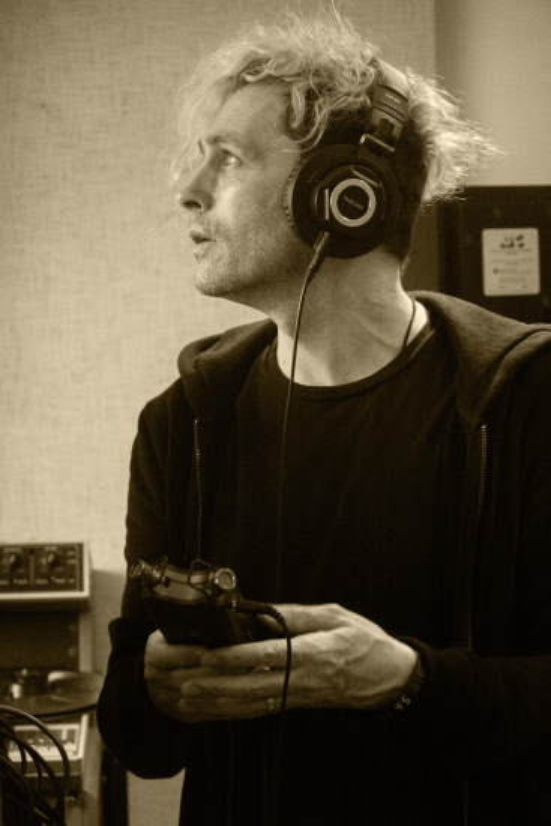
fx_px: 2501
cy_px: 413
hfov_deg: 12.6
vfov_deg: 18.8
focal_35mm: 109
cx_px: 276
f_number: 4
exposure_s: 1/50
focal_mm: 39.61
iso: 6400
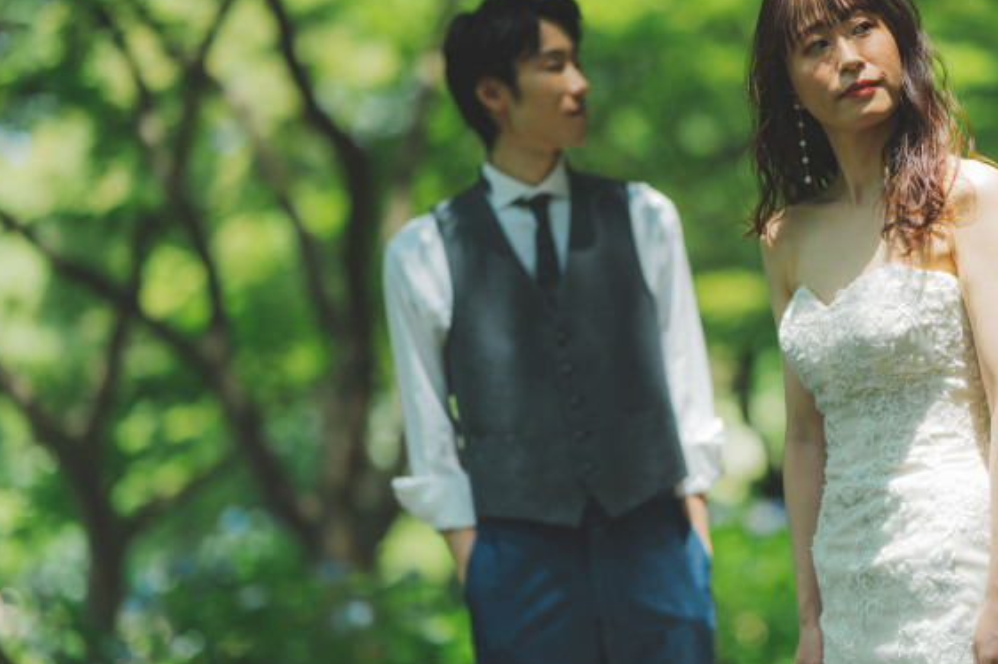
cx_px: 657
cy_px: 308
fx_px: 3352
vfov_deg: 11.3
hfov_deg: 16.9
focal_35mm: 121
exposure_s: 1/8000
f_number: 1.4
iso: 200
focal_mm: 85
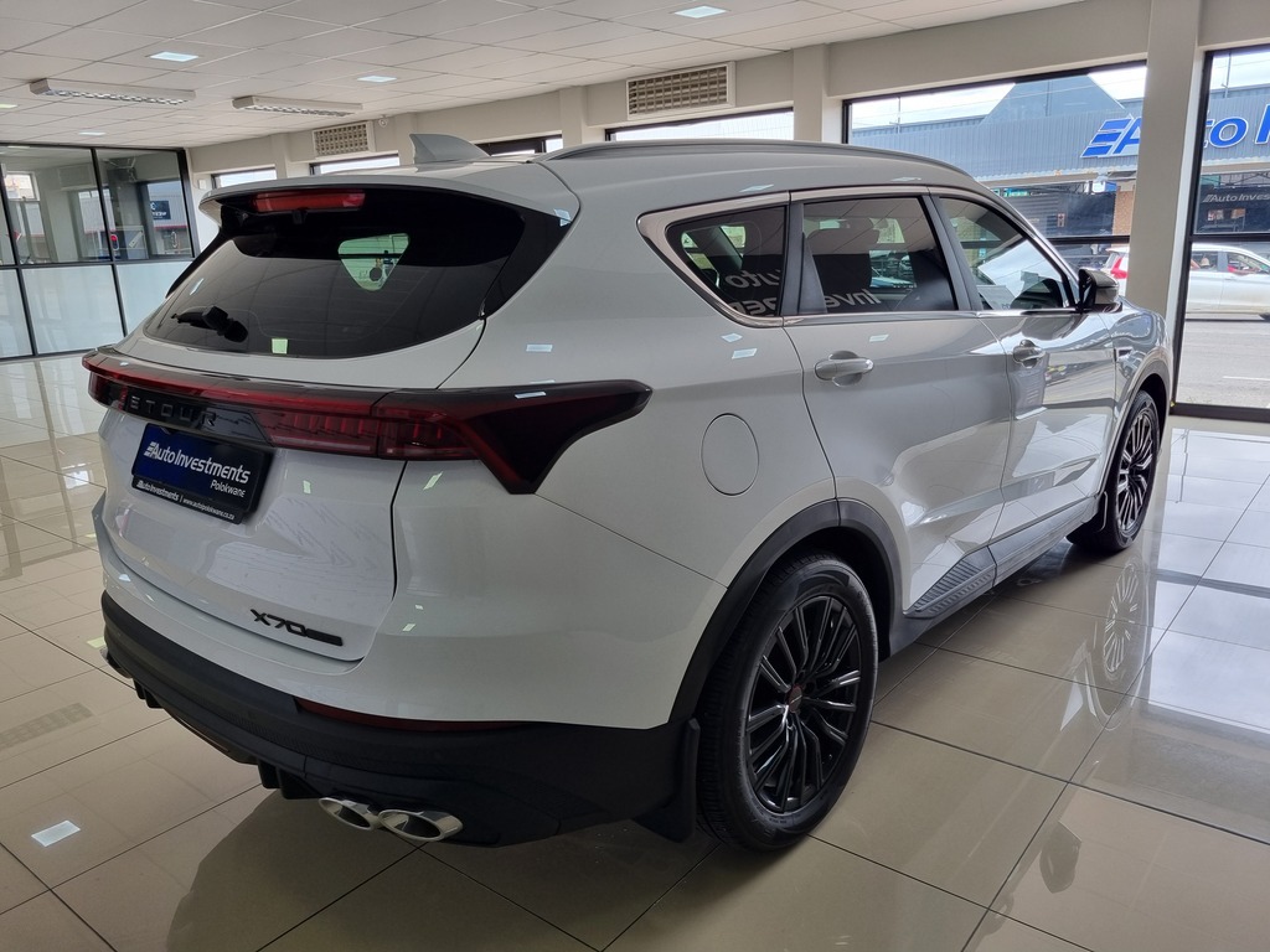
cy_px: 476
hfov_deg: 67.3
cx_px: 635
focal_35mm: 26
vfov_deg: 53.1
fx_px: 954
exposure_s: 1/145
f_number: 1.8
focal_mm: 5.4
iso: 50
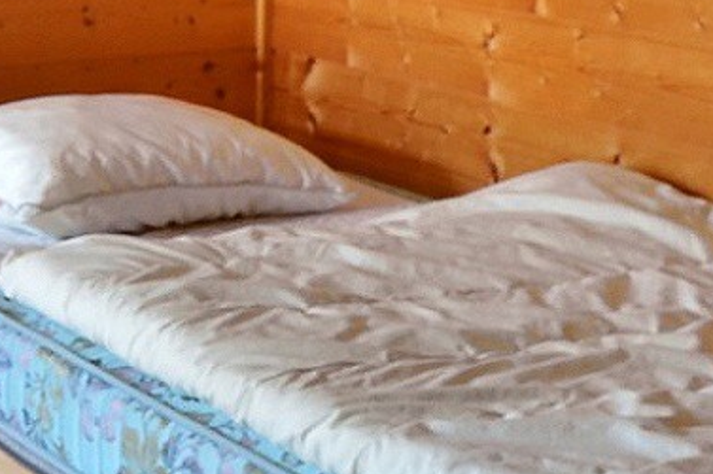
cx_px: -85
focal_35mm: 90
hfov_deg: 21.5
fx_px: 1776
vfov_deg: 14.1
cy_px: -282
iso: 400
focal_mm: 11
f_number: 9
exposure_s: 1/2
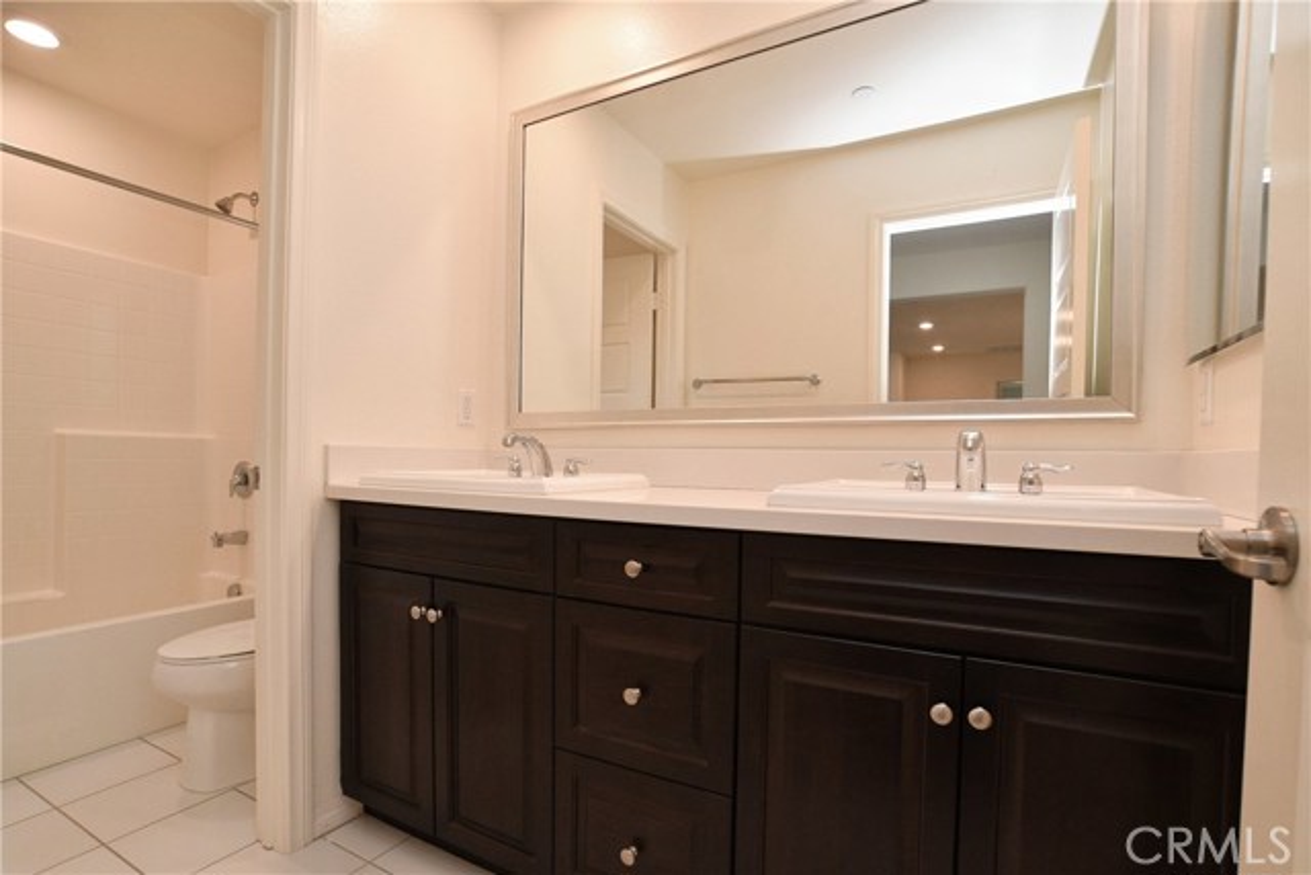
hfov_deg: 95.0
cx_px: 656
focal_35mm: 16
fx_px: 601
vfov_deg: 72.1
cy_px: 438
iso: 800
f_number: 7.1
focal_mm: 11
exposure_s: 1/60
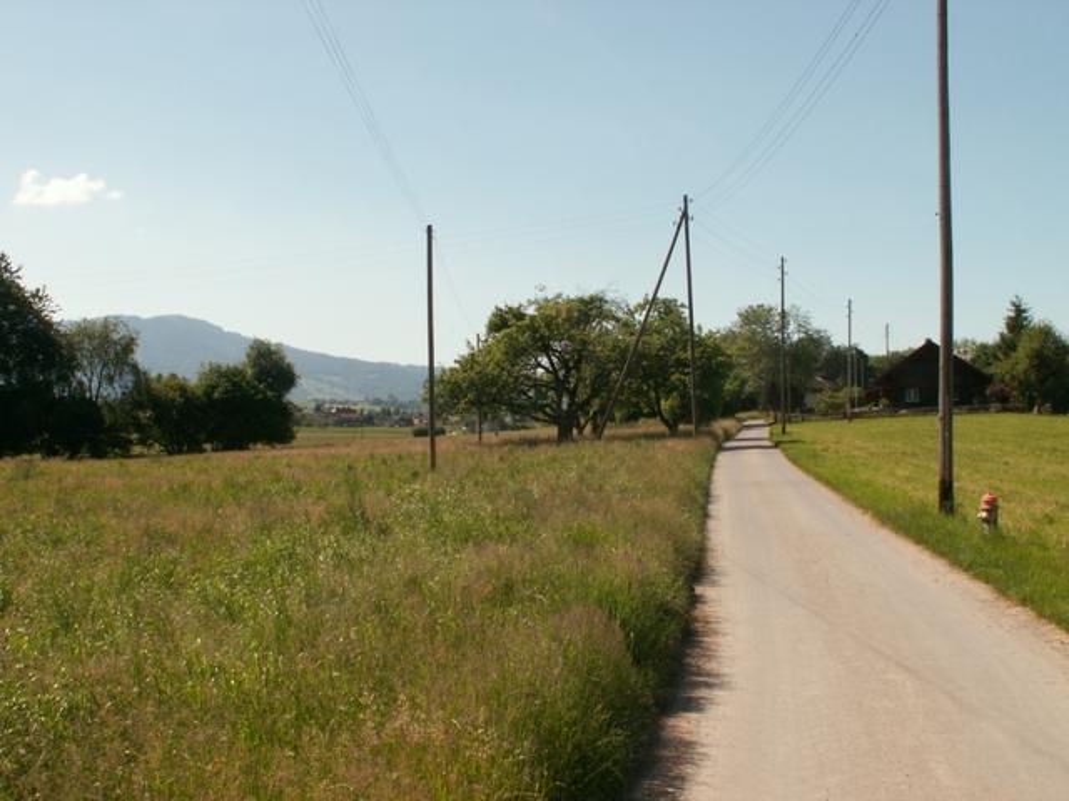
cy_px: 400
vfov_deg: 32.9
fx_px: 1359
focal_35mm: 44
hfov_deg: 42.9
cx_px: 534
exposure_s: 1/160
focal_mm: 7.23
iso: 50
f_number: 7.1
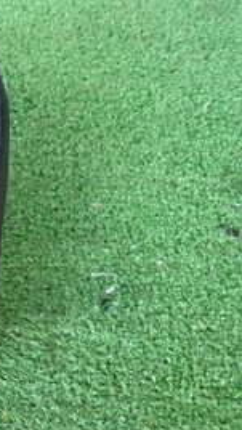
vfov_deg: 34.1
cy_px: 282
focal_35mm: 61
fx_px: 695
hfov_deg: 15.8
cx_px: -236
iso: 200
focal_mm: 4.5
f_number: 2
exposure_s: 1/40
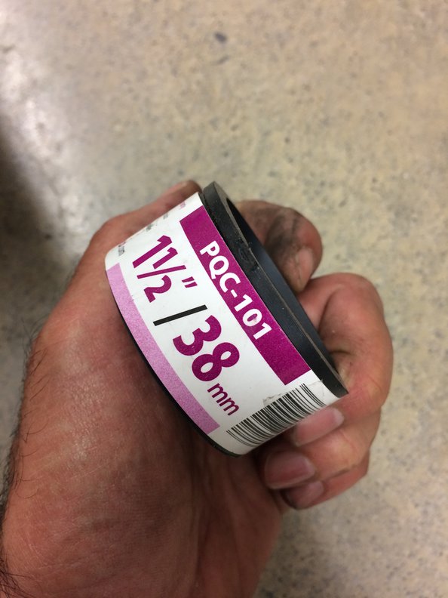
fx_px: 500
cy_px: 299
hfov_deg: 48.2
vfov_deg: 61.7
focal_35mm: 29
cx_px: 224
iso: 80
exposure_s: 1/30
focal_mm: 4.15
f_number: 2.2
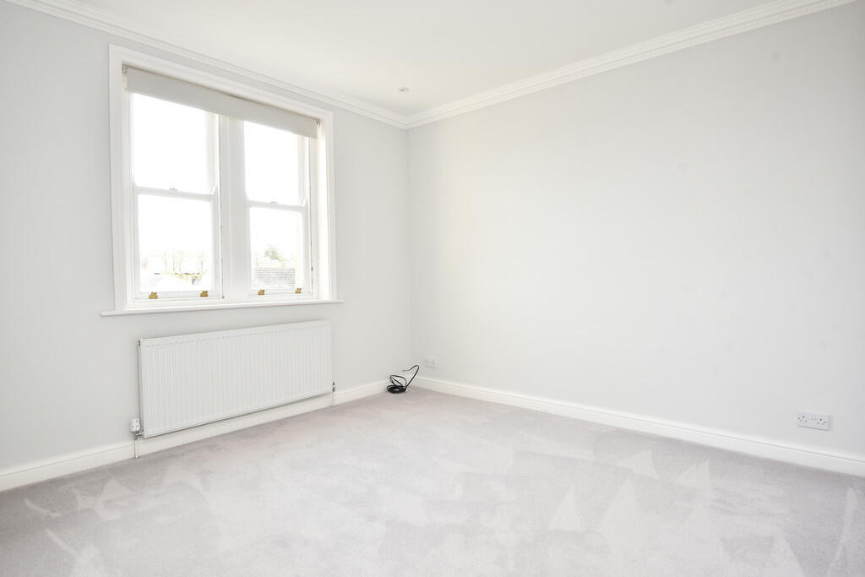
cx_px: 432
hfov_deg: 86.9
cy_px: 288
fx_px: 457
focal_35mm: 19
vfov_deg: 64.6
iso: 400
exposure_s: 1/40
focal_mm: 19
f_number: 7.1
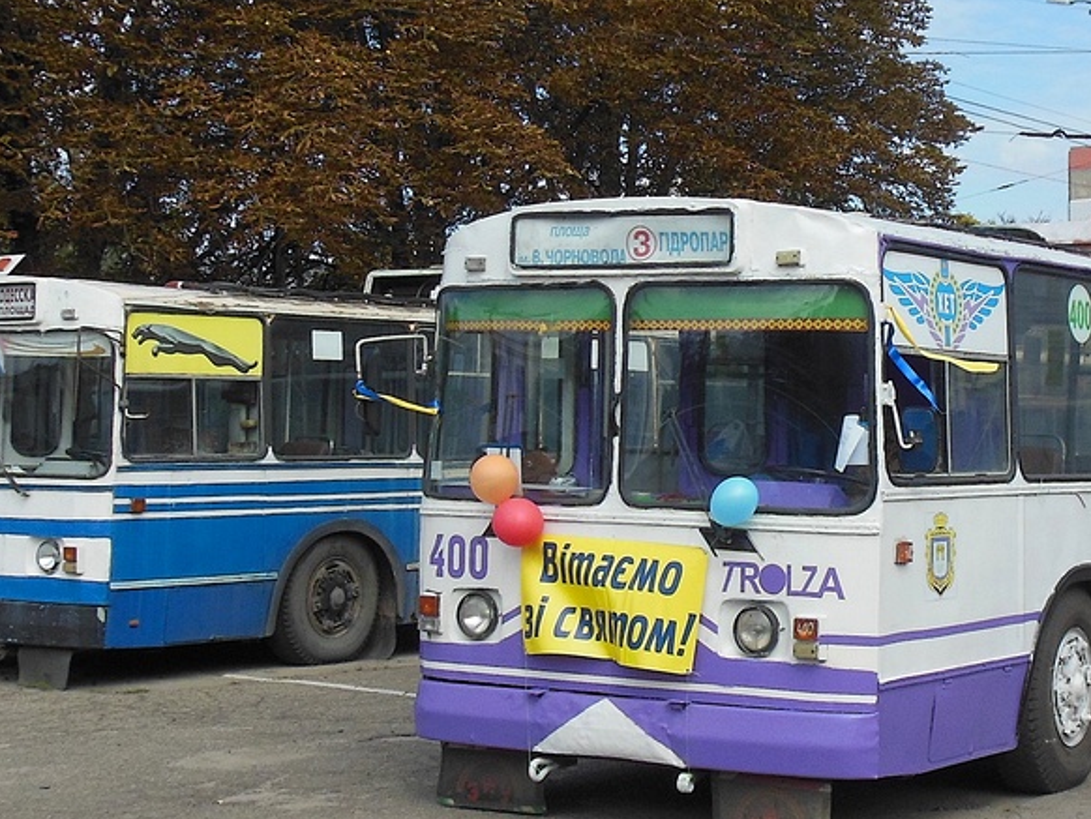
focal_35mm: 51
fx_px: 1608
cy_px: 309
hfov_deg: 35.9
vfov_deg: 28.5
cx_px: 919
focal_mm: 5.2
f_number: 3.3
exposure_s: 1/1250
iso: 125
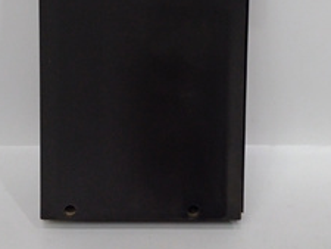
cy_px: 4
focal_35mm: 60
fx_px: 574
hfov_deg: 32.2
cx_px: 172
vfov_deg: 23.5
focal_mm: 3.79
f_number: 2
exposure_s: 1/33
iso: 269
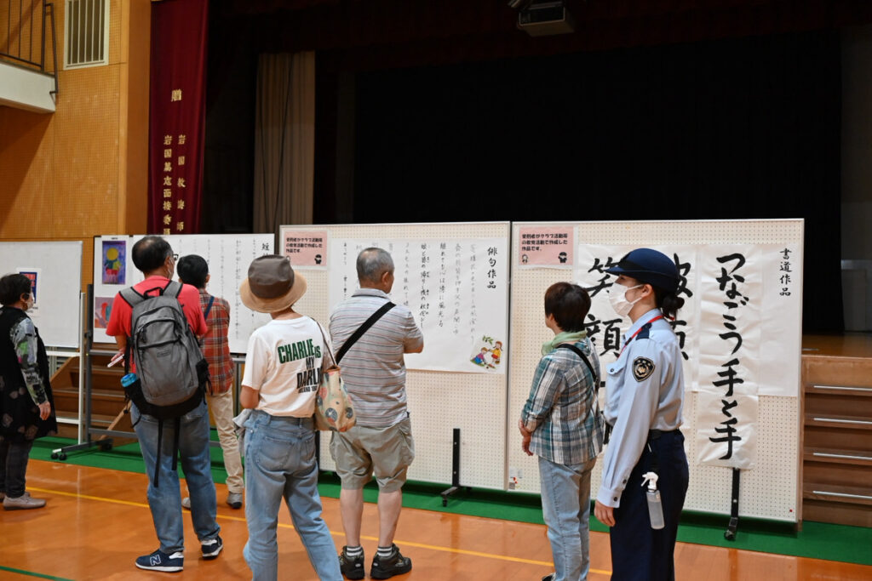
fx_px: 872
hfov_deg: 53.1
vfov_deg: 36.9
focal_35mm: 36
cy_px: 290
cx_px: 436
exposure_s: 1/125
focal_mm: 36
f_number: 4.8
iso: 2500
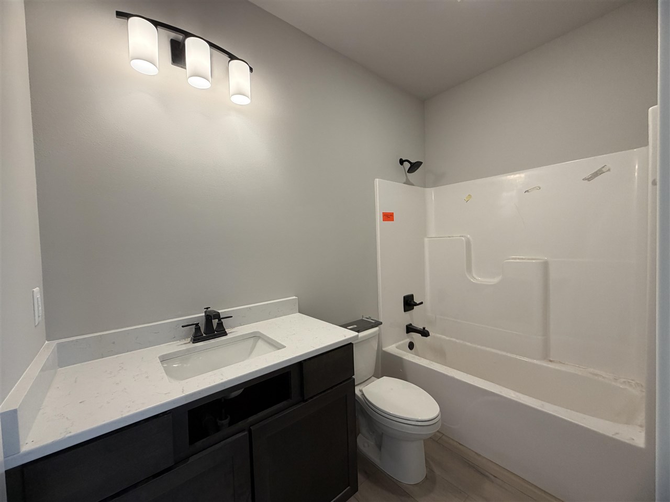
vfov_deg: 85.6
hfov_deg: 102.1
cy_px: 251
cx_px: 335
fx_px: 271
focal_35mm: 14
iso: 200
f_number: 2.2
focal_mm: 2.22
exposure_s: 1/120
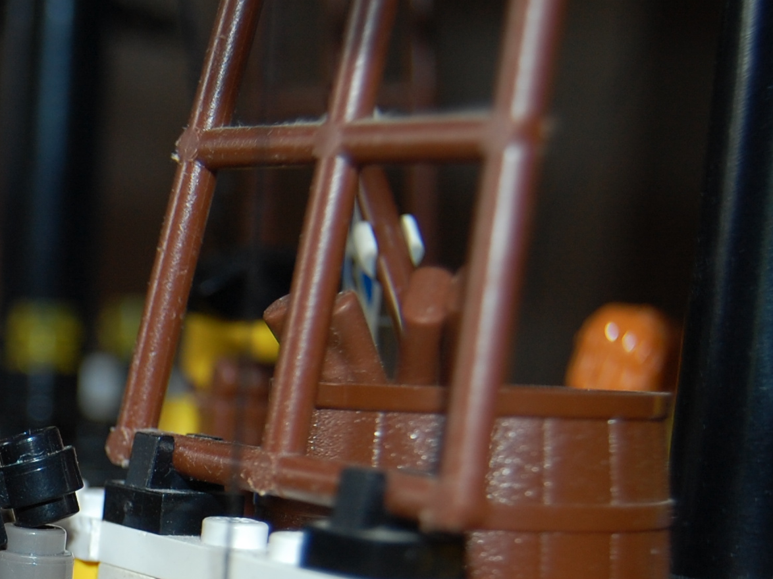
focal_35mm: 96
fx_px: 2143
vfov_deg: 15.1
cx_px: -188
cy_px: 580
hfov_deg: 19.1
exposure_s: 1/60
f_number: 4
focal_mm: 26
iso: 200
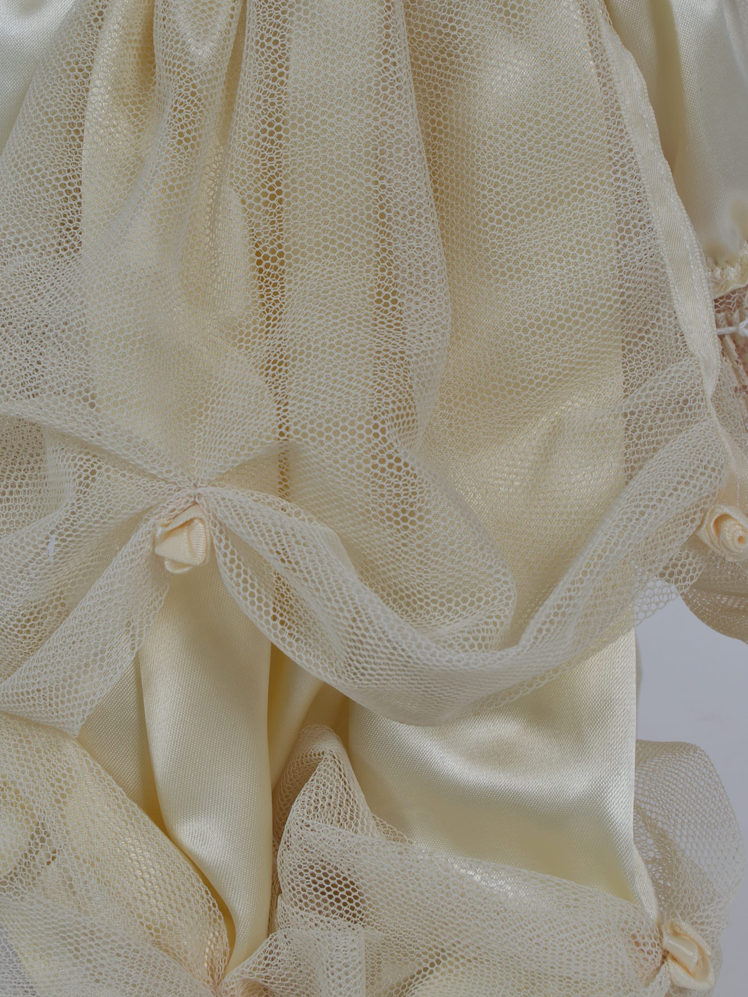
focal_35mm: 74
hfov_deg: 19.9
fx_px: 2132
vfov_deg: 26.3
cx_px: 321
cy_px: 486
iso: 100
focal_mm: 38
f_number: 11
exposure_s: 1/60
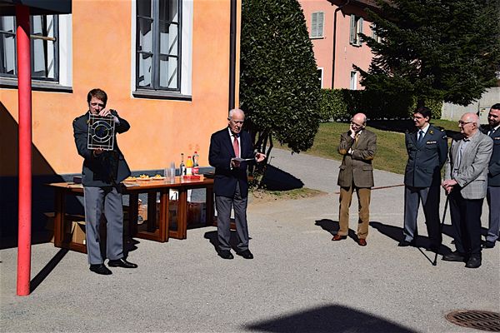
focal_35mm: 52
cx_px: 250
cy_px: 166
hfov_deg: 37.9
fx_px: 729
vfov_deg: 25.8
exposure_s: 1/500
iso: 250
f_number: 11
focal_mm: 35
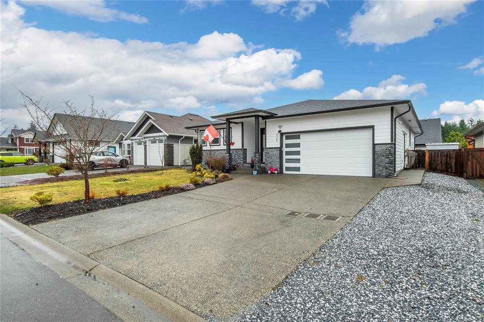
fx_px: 242
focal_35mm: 18
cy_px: 161
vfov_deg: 67.3
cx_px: 242
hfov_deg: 90.0
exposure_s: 1/200
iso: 320
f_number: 8
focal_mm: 12
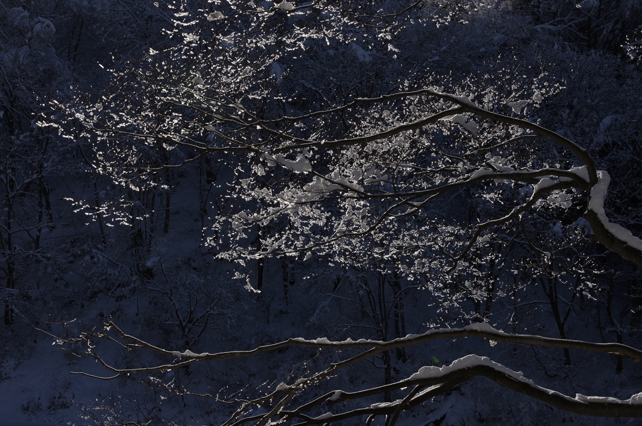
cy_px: 213
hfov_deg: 24.6
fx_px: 1469
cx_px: 321
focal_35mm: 82
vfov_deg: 16.5
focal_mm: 55
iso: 100
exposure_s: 1/200
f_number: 14
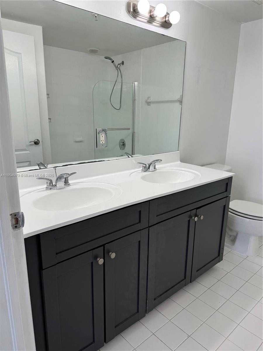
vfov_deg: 71.6
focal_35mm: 24
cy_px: 176
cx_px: 132
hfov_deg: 56.8
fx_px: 243
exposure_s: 1/120
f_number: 1.78
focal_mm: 6.86
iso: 50
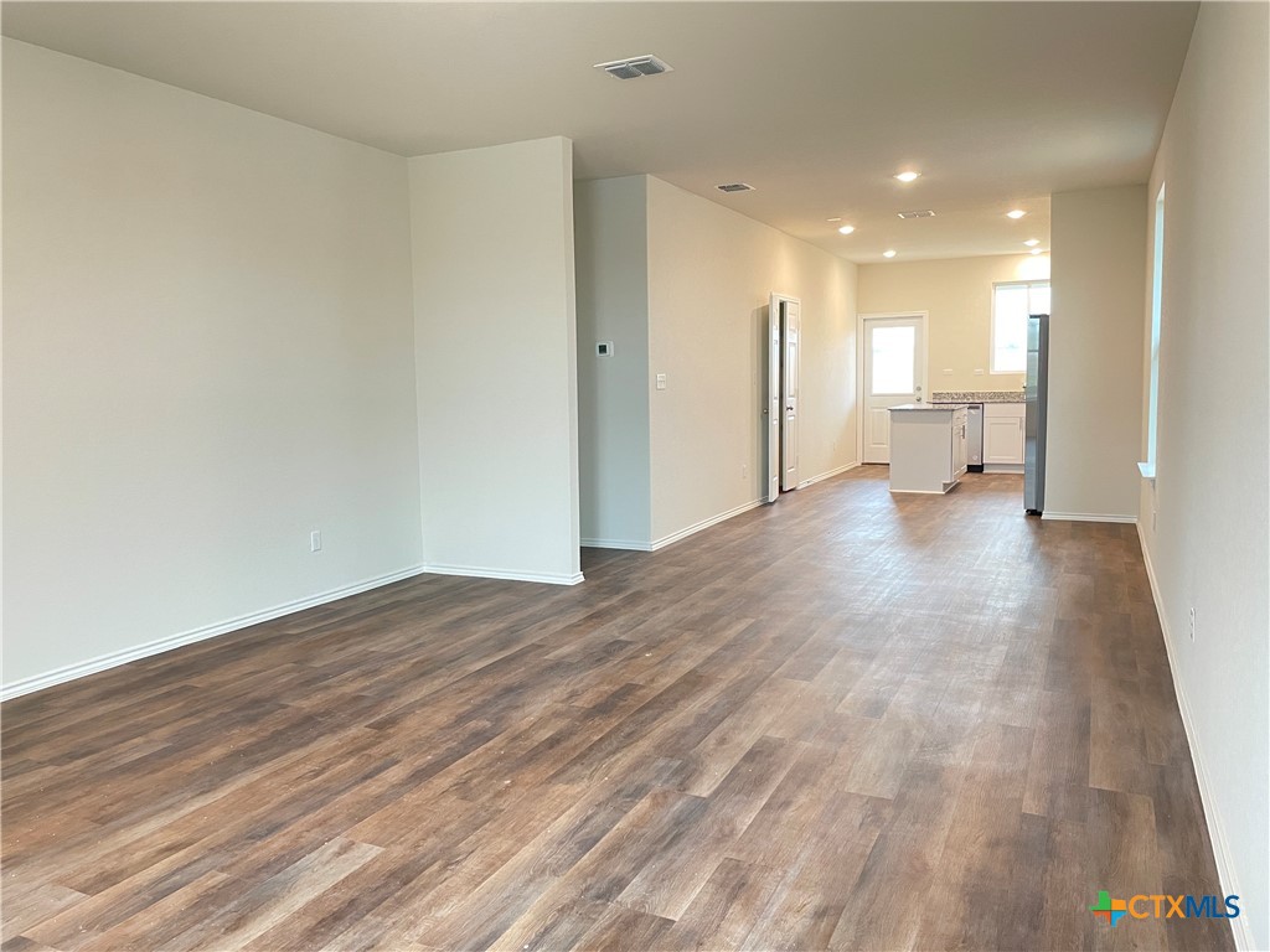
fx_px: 954
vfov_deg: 53.1
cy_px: 476
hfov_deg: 67.3
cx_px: 635
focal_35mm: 26
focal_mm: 4.2
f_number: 1.6
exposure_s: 1/60
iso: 400
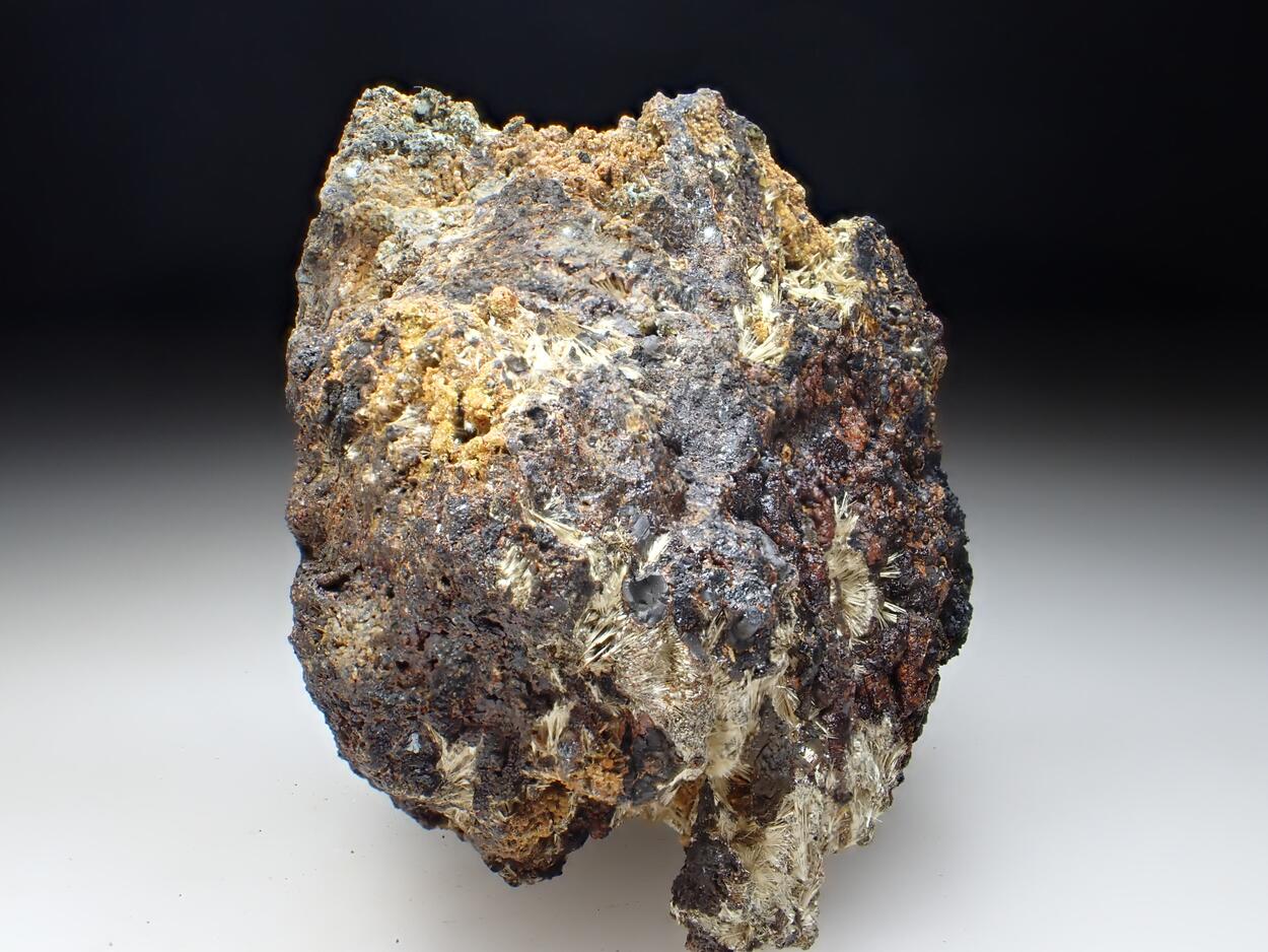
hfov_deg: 49.0
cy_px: 476
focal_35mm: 38
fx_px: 1392
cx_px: 634
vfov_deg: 37.7
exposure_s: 1/160
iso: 100
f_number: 3.5
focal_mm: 6.83
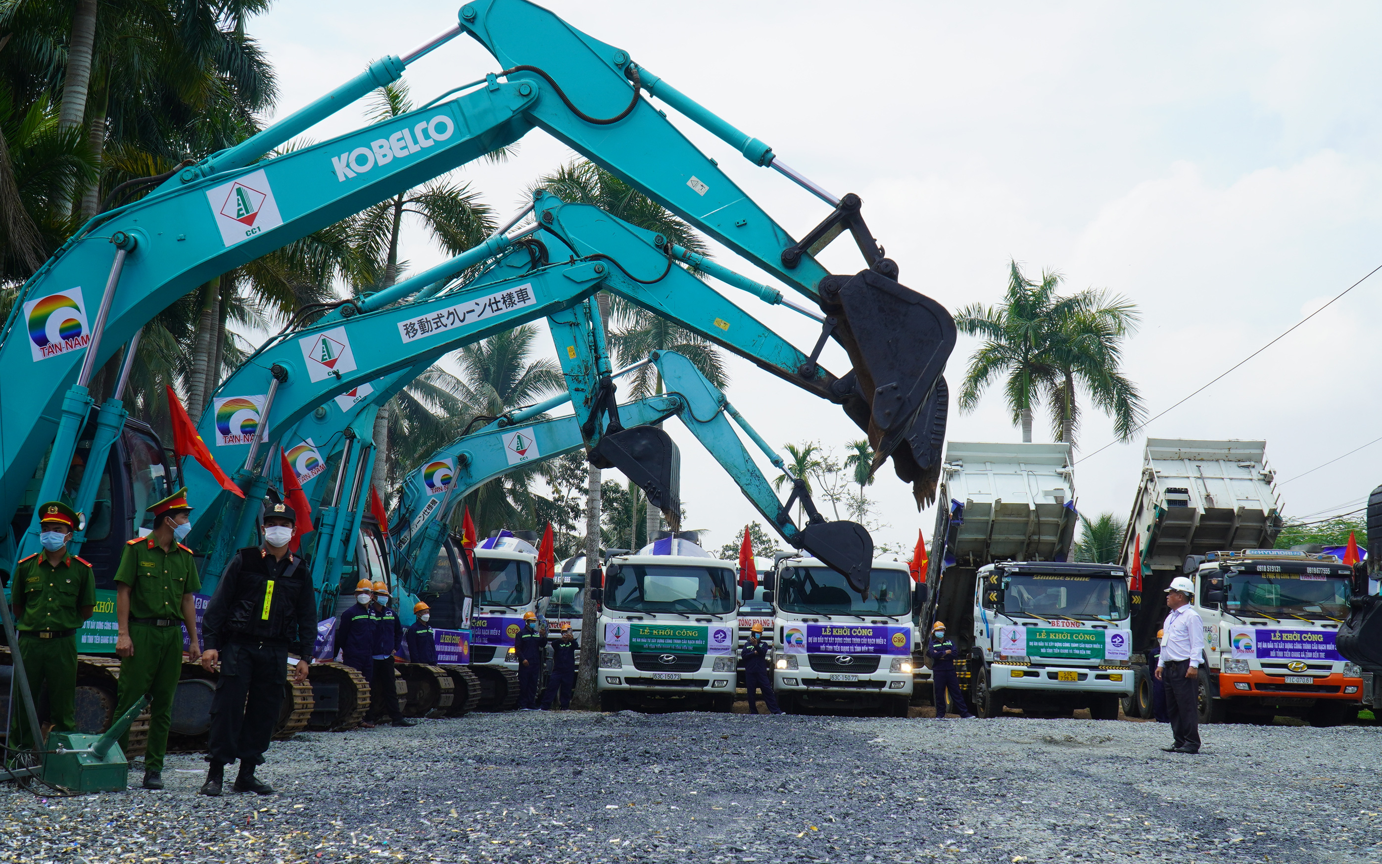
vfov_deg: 36.7
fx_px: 1301
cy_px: 471
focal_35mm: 35
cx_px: 713
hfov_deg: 55.9
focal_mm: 21
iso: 100
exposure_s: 1/125
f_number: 10
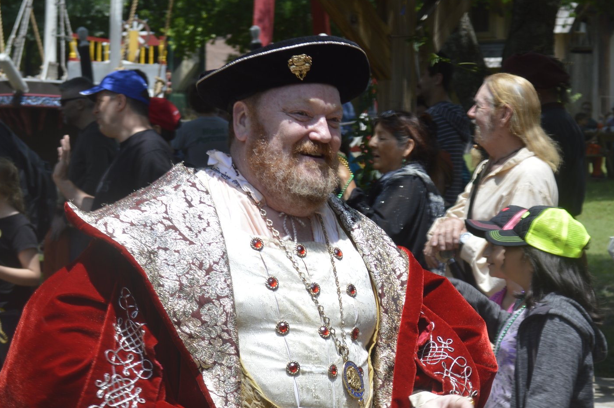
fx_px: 2181
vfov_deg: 10.7
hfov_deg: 16.0
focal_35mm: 128
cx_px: 421
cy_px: 304
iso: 100
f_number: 7.1
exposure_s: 1/250
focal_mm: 48
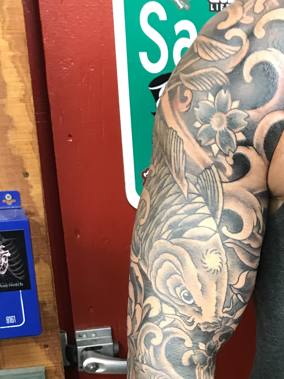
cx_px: 243
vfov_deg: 30.9
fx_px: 667
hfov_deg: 23.5
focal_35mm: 61
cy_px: 302
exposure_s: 1/15
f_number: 1.8
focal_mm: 3.99
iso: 50
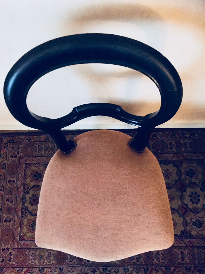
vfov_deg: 61.7
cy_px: 137
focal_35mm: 29
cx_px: 102
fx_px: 229
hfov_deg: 48.2
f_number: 2.2
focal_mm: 4.15
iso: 640
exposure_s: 1/17
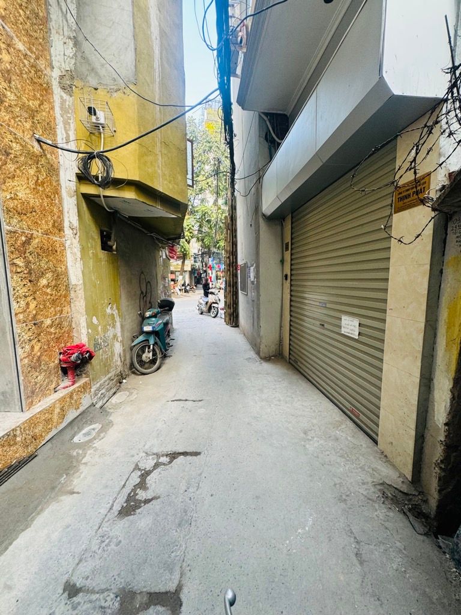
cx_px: 230
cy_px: 308
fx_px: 249
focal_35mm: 14
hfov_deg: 85.7
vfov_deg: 102.1
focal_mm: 2.22
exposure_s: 1/99
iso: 125
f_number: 2.2
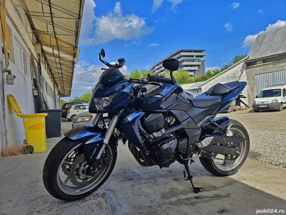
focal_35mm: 23
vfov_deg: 58.9
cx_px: 143
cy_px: 108
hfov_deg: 73.9
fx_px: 190
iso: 16
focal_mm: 6.3
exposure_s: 1/535
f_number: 1.7
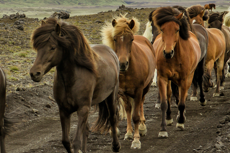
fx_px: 1610
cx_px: -98
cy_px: 96
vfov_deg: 5.5
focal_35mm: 252
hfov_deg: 8.0
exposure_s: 1/250
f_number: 6.3
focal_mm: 70
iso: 400
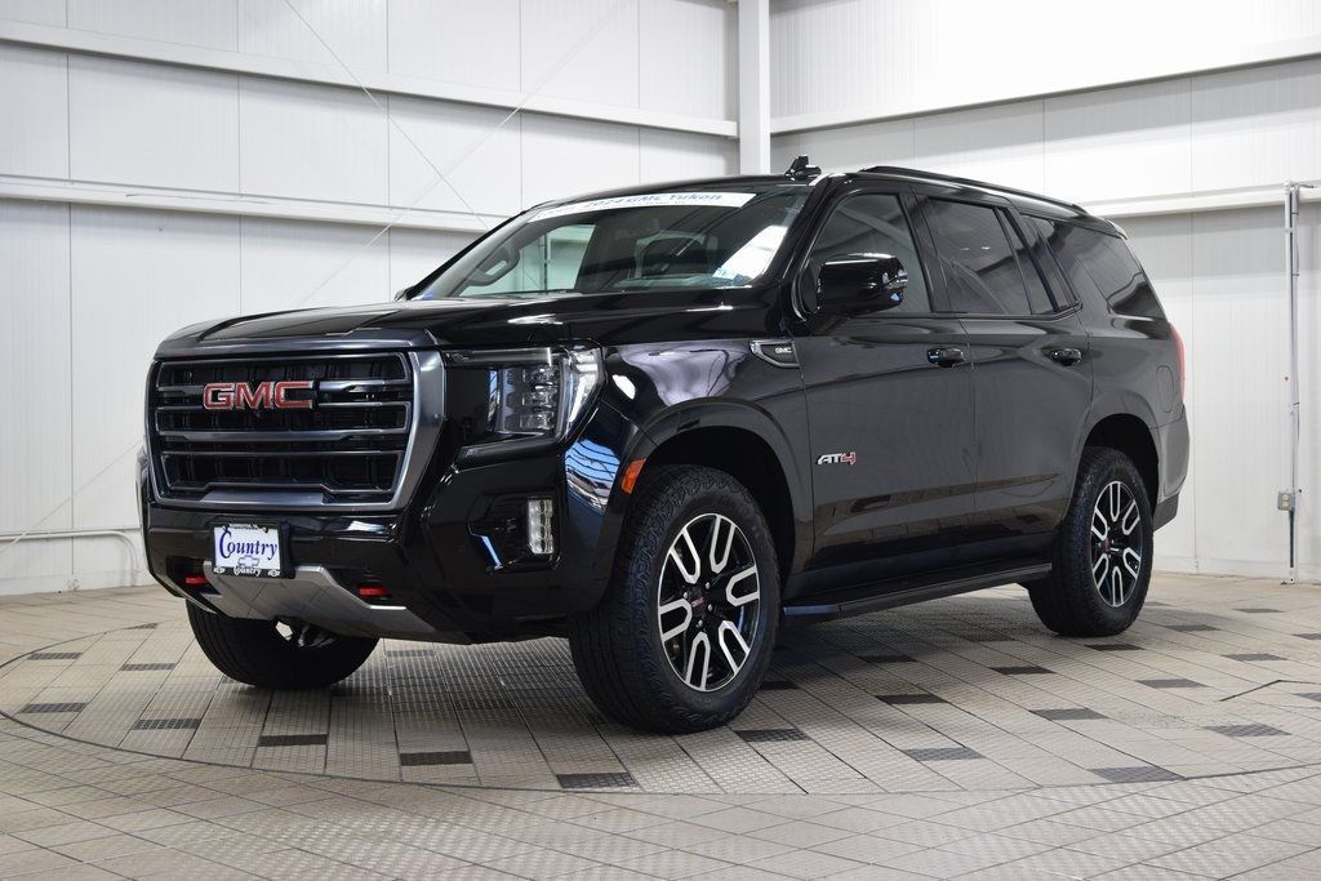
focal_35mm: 52
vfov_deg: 25.8
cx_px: 660
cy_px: 440
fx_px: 1927
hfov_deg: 37.8
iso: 500
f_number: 6.3
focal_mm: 35
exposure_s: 1/15
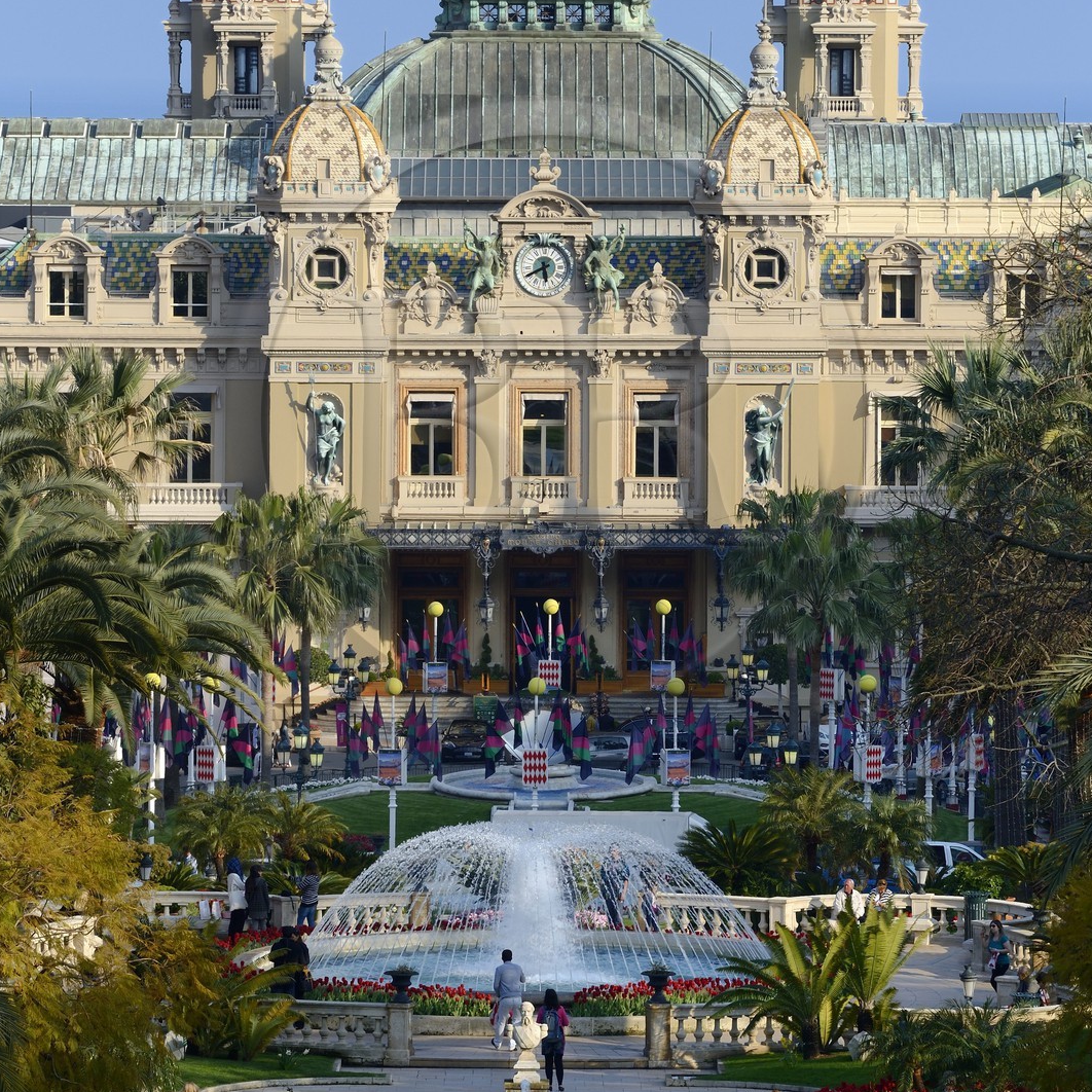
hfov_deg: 7.8
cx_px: 545
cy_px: 421
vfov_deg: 7.8
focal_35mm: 224
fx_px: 7995
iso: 200
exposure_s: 1/200
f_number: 11
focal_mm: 175
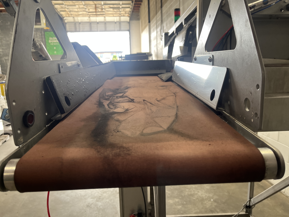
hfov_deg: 67.3
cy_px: 108
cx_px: 144
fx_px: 217
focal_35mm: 26
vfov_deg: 53.1
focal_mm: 5.1
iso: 125
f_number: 1.6
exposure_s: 1/120
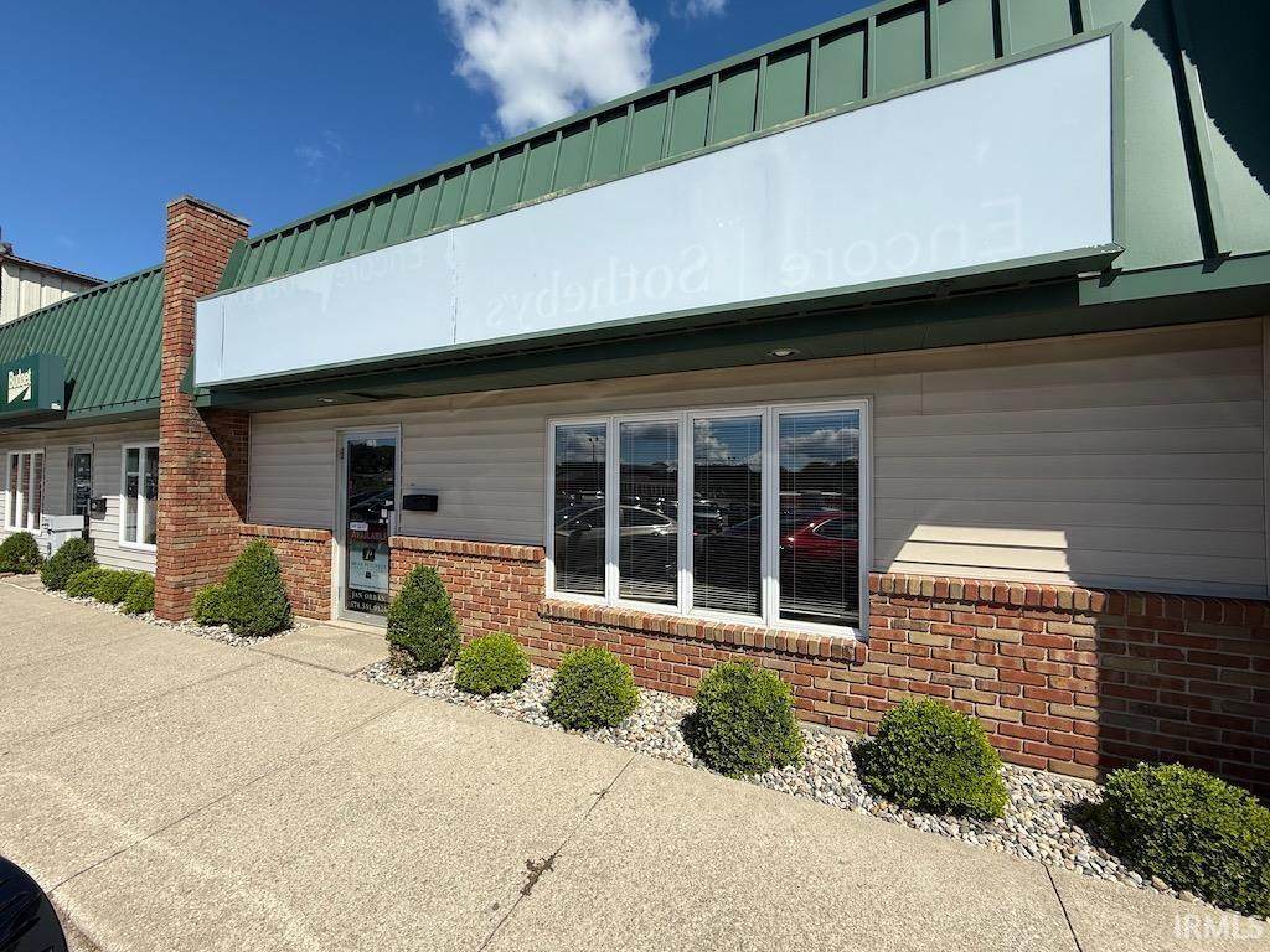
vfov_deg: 85.7
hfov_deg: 102.1
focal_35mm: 14
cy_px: 476
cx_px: 635
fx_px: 514
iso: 50
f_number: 2.2
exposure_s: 1/2320
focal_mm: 2.22
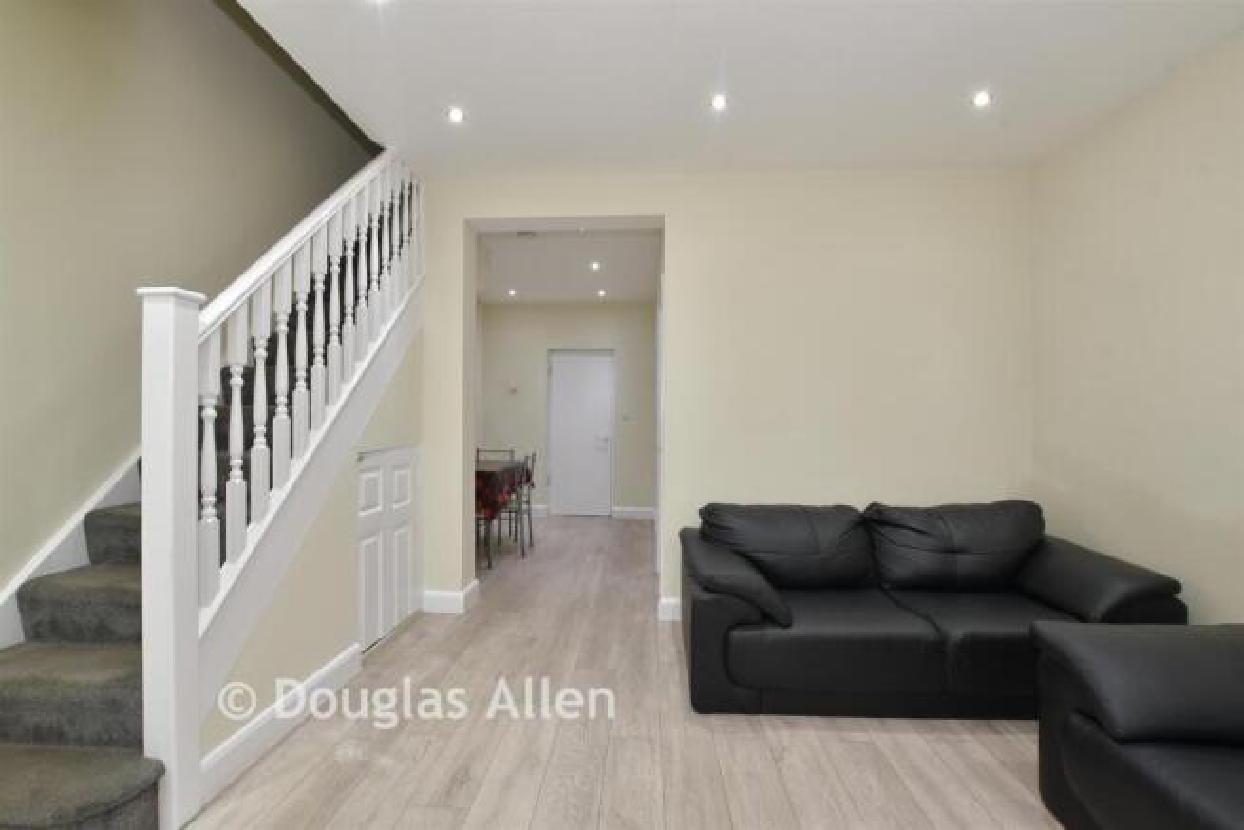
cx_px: 622
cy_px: 415
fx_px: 518
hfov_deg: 100.4
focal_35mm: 15
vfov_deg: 77.4
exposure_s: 1/4
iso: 125
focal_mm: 10
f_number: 8
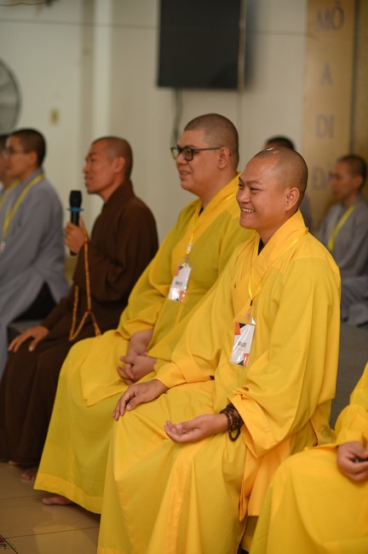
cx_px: 184
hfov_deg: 16.0
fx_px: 1306
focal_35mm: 85
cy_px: 277
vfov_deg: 23.9
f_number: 2.5
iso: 1250
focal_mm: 85
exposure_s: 1/250
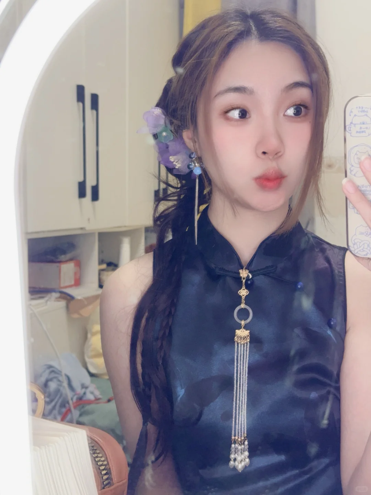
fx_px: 686
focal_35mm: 48
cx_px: 186
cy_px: 248
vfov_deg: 39.7
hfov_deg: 30.3
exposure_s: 1/33
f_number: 1.78
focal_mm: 6.76
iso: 200
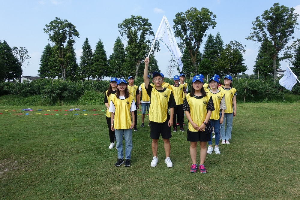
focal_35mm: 24
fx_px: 200
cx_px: 150
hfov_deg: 73.8
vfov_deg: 53.1
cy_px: 100
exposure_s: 1/320
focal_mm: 8.8
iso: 125
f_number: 5.6
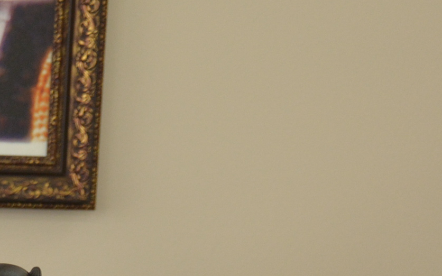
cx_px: -182
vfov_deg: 8.0
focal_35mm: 159
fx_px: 1913
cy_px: 445
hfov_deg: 12.6
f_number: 4
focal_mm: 29
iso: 720
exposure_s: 1/60
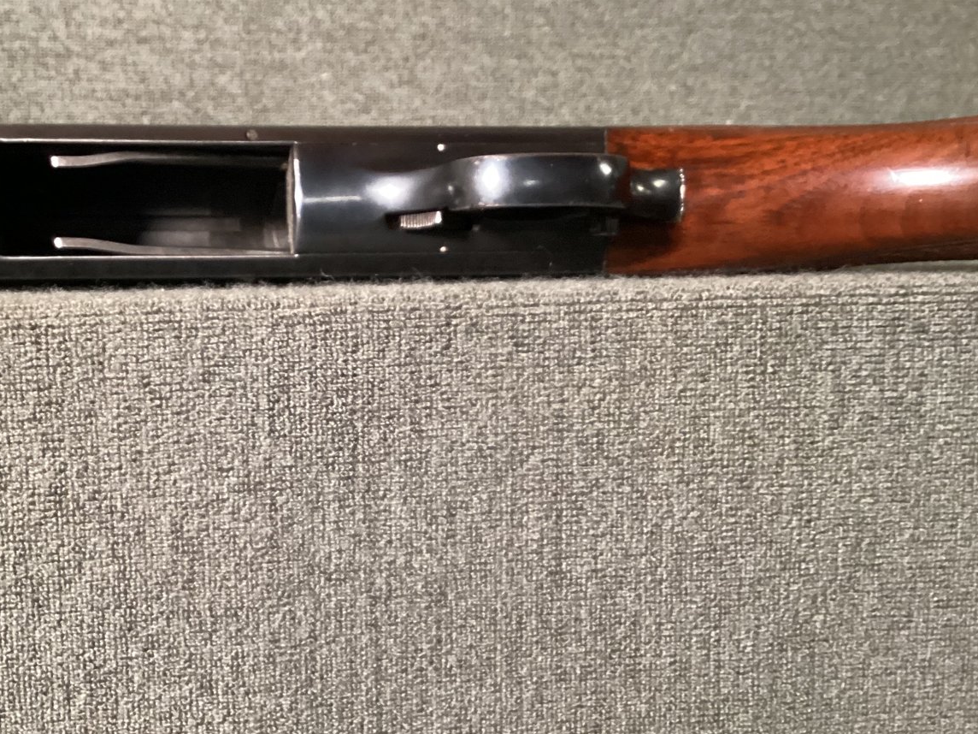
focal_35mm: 41
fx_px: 1158
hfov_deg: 45.2
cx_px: 338
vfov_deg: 35.1
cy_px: 401
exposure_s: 1/30
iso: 500
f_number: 2.4
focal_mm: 3.3
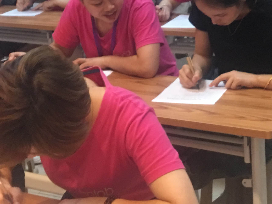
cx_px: 198
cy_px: -28
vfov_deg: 15.7
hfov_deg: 21.4
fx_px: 715
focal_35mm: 91
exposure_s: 1/17
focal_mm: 4.15
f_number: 2.2
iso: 125
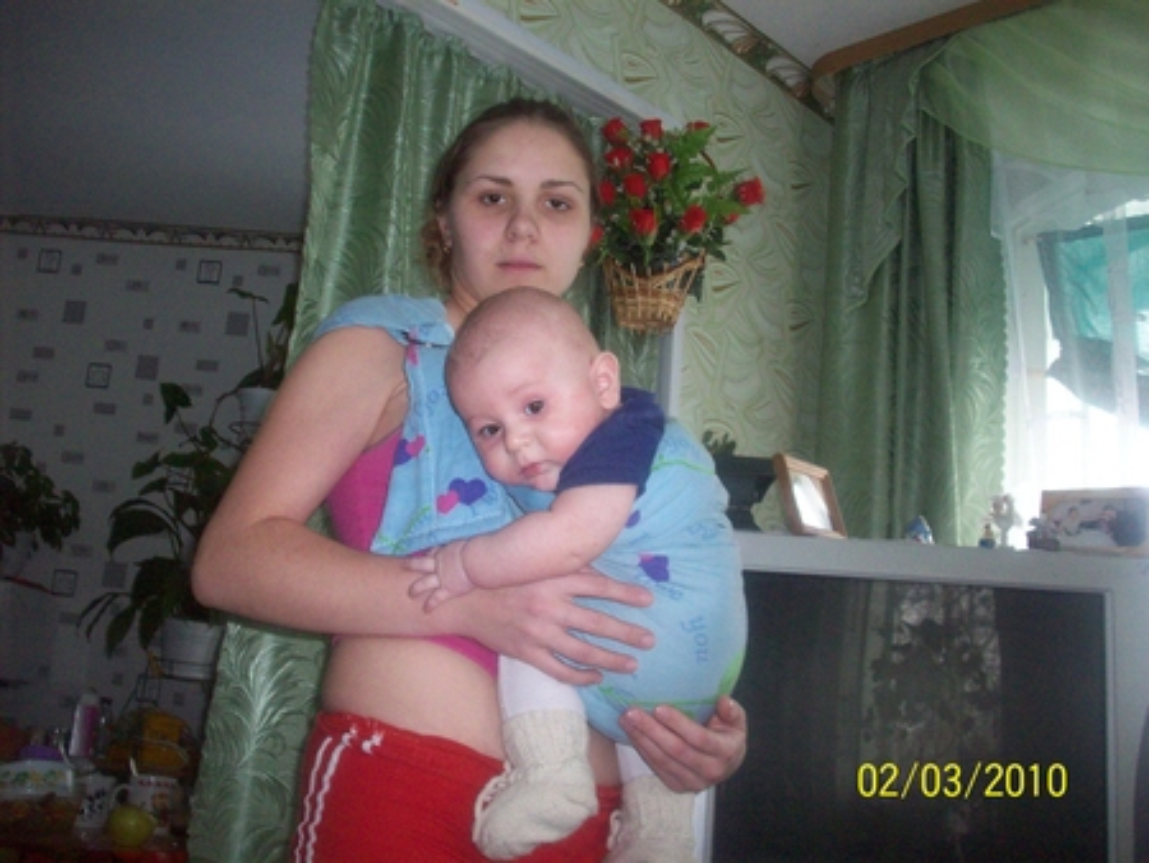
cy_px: 432
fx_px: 1229
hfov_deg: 50.1
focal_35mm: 37
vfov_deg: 38.7
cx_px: 574
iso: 200
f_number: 2.8
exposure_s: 1/64
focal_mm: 6.2
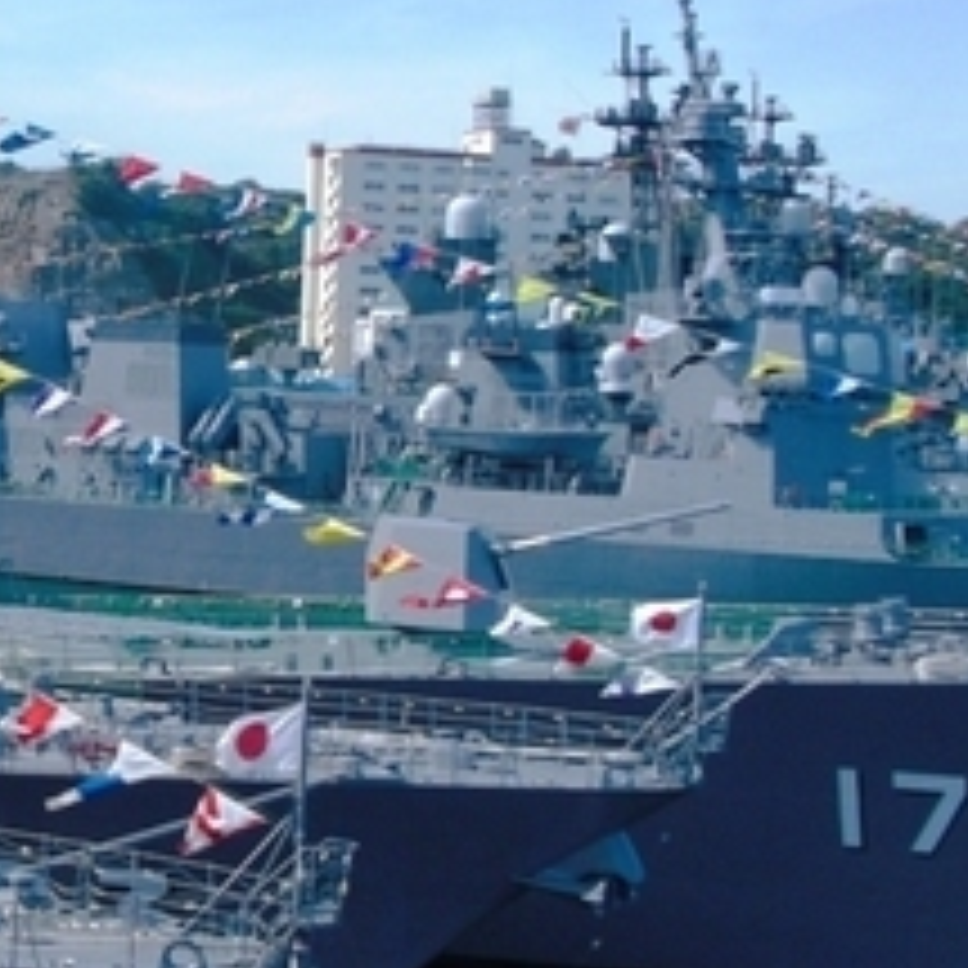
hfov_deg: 18.2
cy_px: 412
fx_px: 2879
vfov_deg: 19.1
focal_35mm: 91
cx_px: -153
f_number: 7.8
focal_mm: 6.3
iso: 64
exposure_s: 1/160
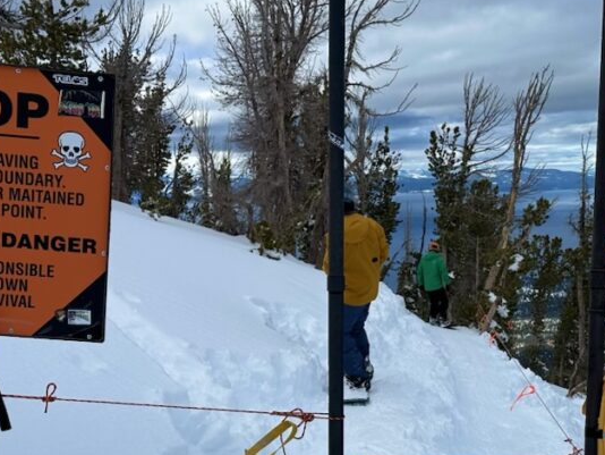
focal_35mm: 46
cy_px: 394
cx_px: 331
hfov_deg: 41.2
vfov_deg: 30.4
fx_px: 804
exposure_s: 1/6211
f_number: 1.78
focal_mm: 6.86
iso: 80
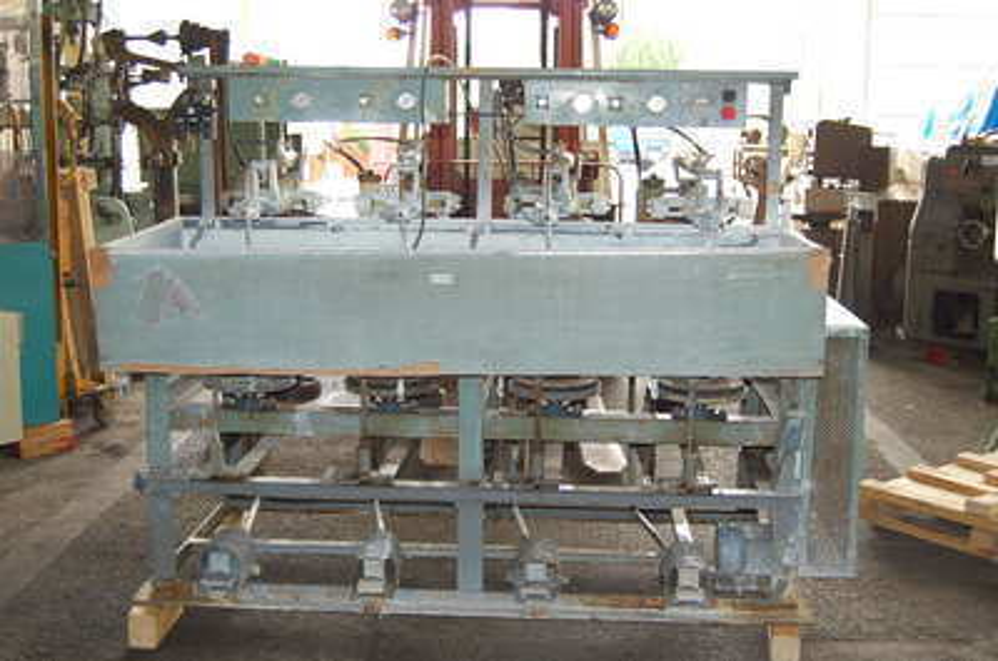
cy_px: 330
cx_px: 499
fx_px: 1245
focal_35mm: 45
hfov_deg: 43.7
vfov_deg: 29.7
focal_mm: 30
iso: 400
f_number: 4.2
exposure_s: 1/60
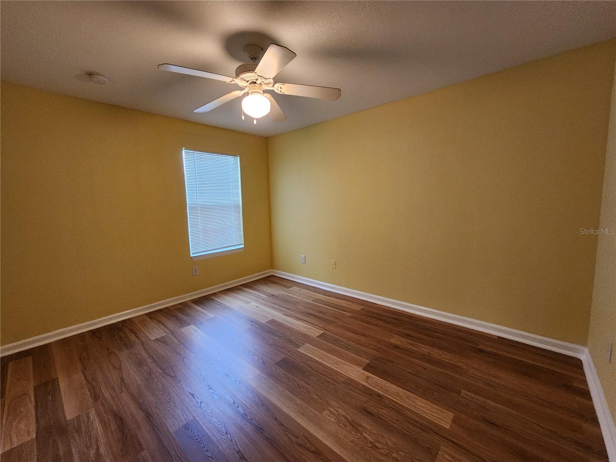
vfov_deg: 89.9
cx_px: 308
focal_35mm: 13
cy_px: 231
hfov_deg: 106.2
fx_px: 231
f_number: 2.2
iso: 320
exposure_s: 1/30
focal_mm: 2.2
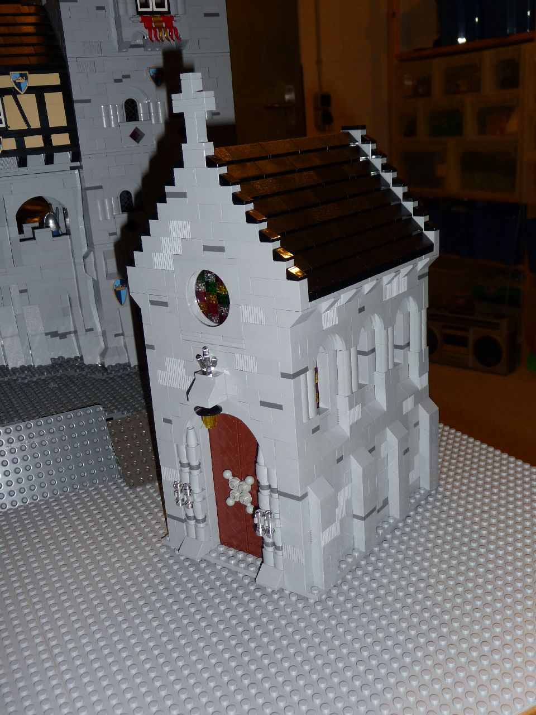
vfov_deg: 51.4
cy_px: 358
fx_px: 743
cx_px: 268
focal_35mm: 36
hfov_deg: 39.7
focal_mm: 6
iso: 100
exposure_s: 1/30
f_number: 3.7
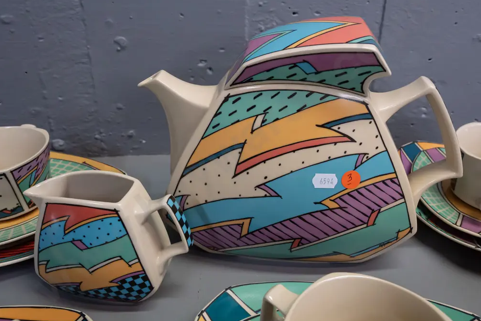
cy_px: 149
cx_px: 237
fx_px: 454
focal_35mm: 34
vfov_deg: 38.9
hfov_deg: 55.8
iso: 3200
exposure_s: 1/200
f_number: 5.6
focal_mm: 16
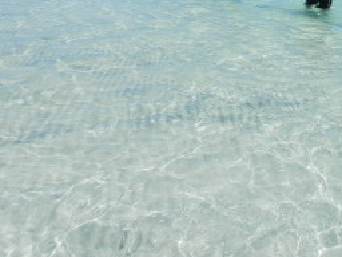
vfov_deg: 25.5
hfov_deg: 34.5
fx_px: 534
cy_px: -7
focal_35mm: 54
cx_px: 270
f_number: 5.6
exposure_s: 1/800
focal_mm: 4
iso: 160
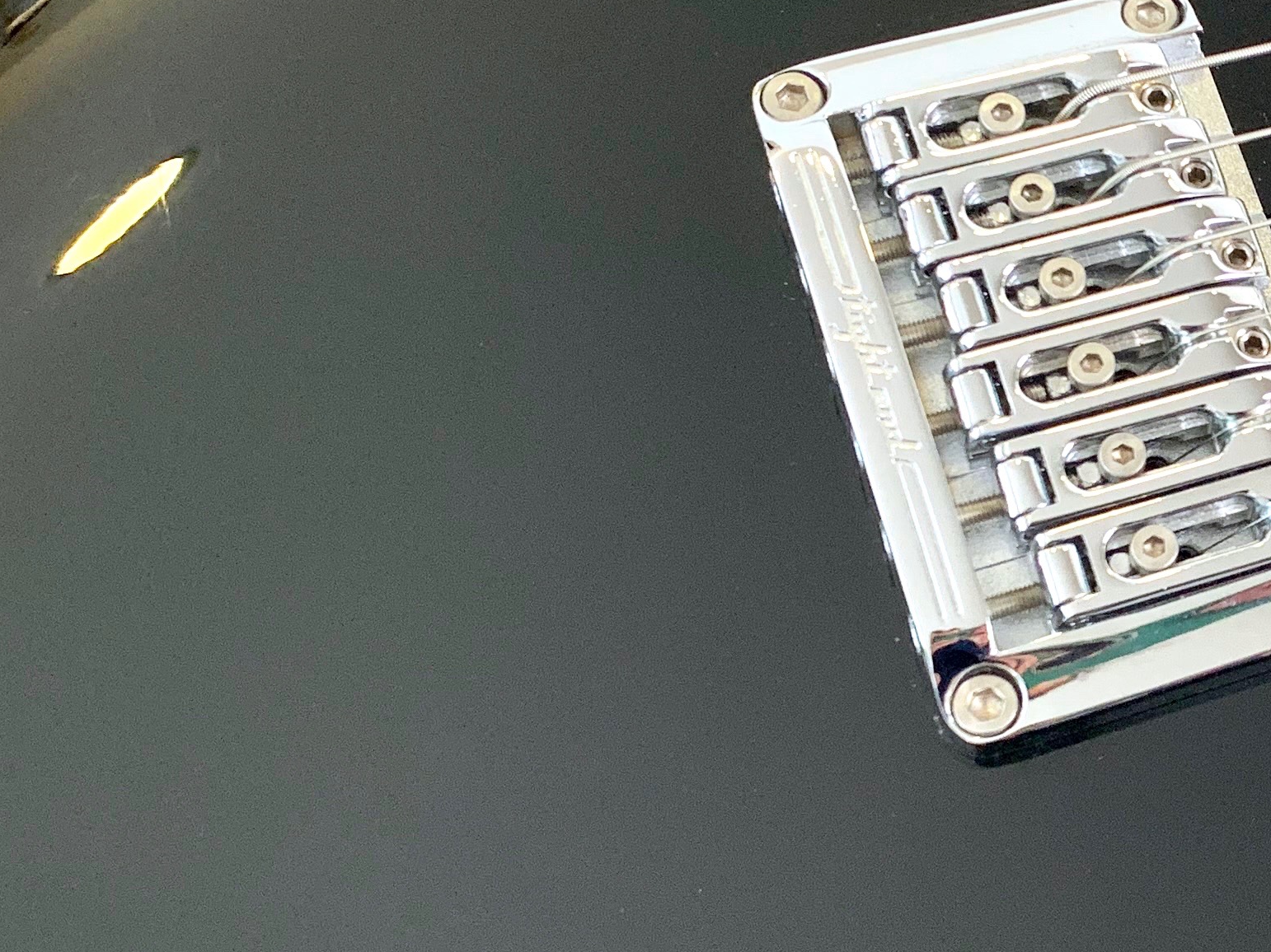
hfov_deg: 26.1
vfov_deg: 21.6
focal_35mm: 68
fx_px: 2496
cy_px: 422
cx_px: 1448
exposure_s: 1/100
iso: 80
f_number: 1.8
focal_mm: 4.25
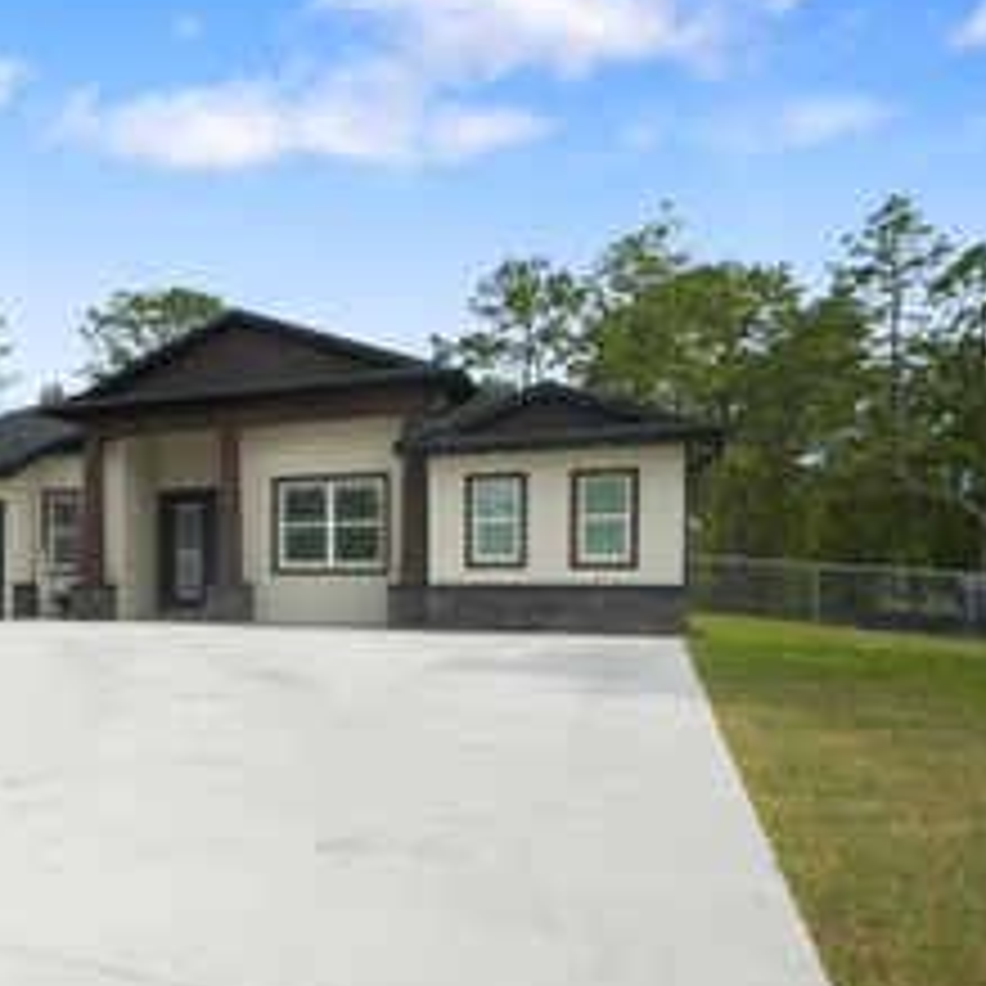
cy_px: 543
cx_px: -108
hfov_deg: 41.4
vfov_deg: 52.4
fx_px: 999
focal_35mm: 31
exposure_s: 1/320
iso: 1000
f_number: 9
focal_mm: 16
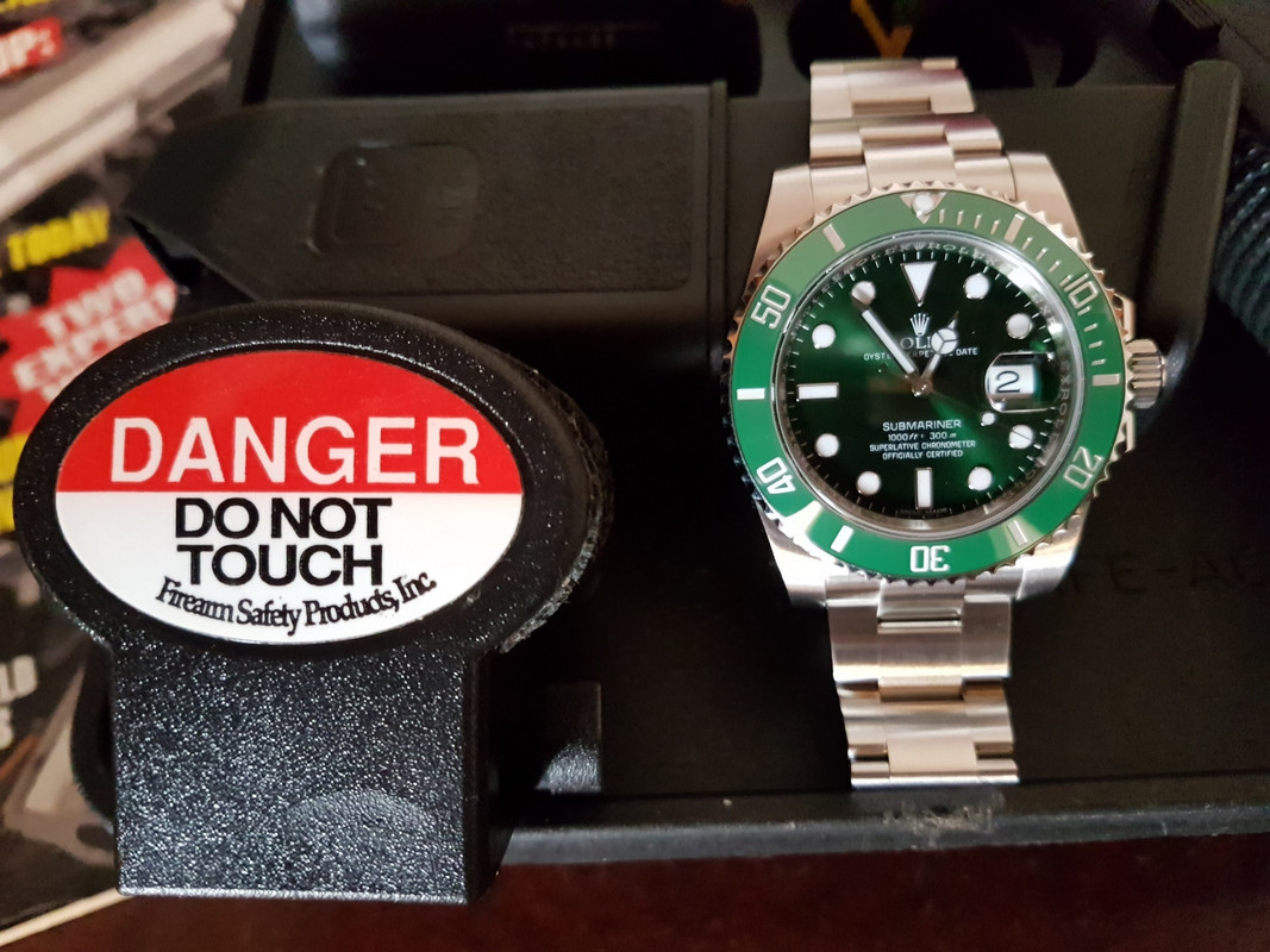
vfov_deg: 53.1
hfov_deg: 67.3
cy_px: 476
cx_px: 635
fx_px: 954
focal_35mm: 26
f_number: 1.7
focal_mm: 4.2
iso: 800
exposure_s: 1/33
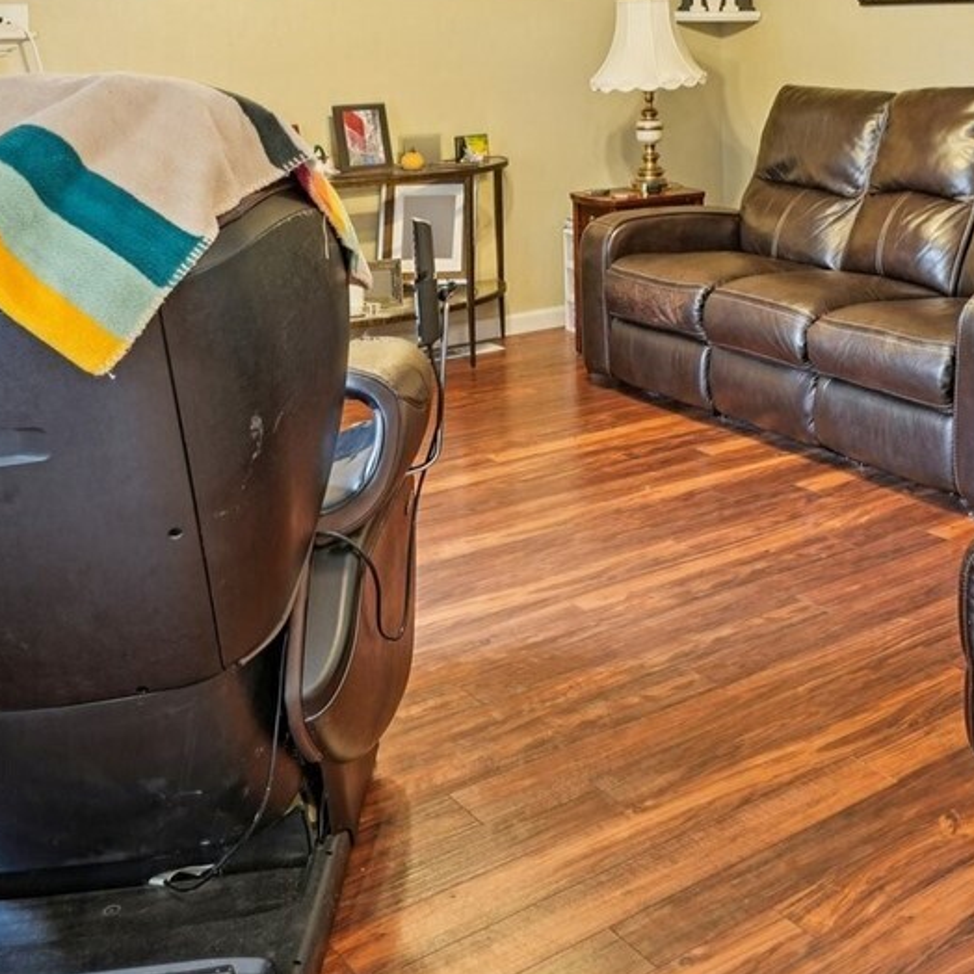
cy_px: 42
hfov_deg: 35.6
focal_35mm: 44
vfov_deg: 35.4
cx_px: 910
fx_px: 1401
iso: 400
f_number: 8
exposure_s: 1/2.5
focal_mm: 16
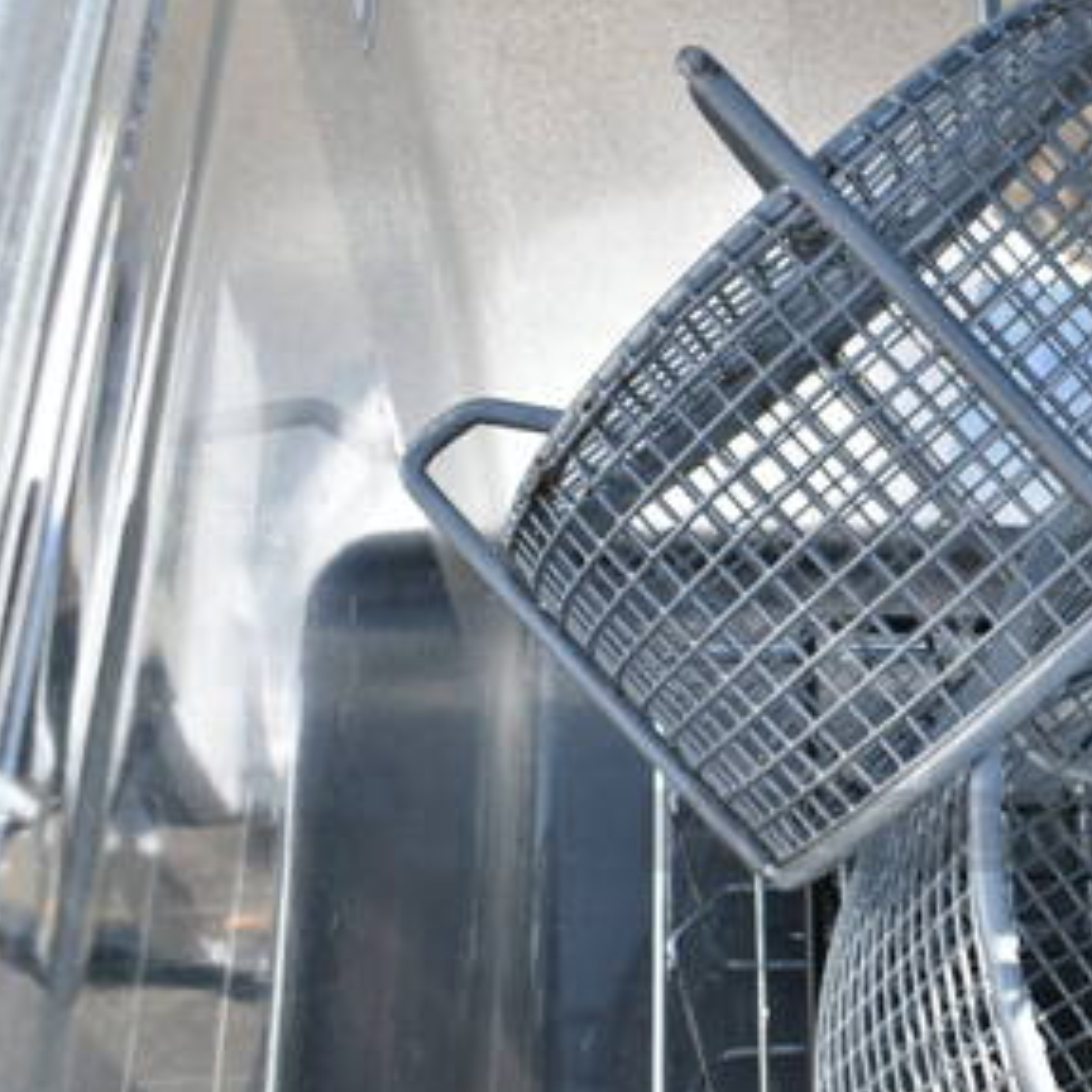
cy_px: 671
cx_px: 1065
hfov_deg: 29.7
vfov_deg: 31.5
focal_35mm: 54
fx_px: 1927
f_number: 8
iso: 100
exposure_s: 1/200
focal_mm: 20
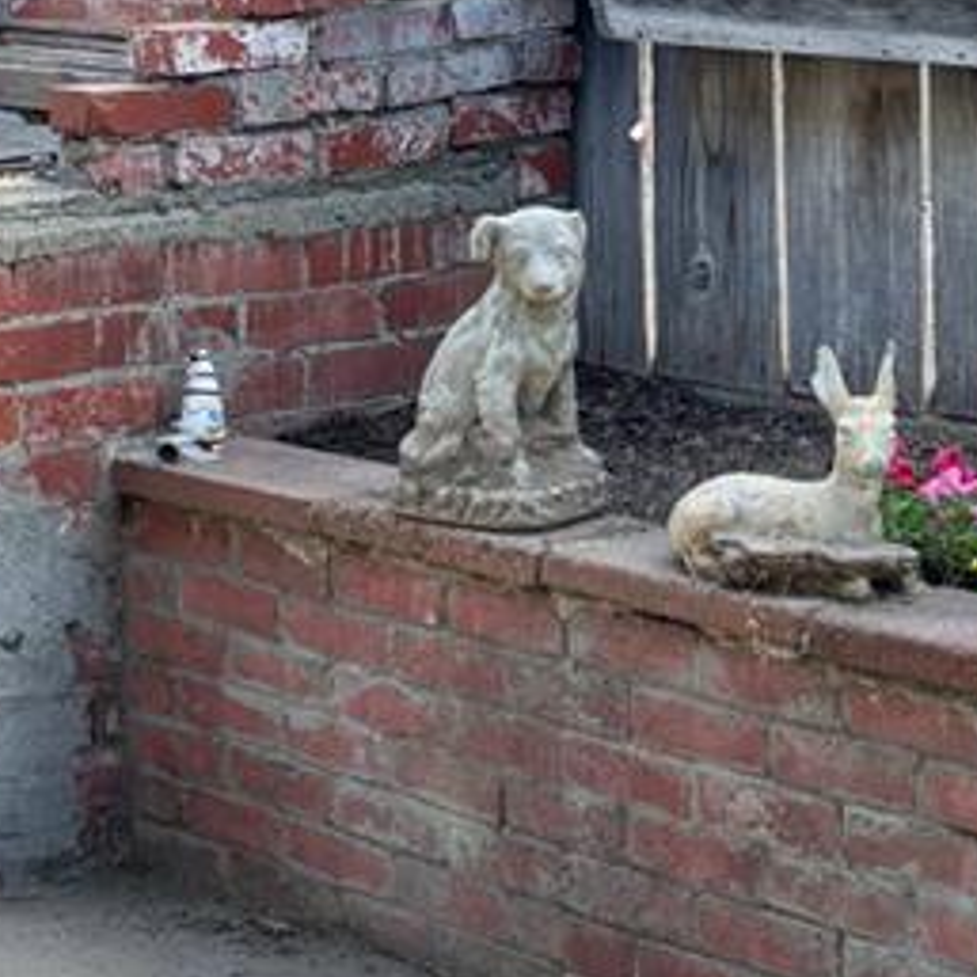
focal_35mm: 134
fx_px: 4279
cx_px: 679
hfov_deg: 13.0
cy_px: -25
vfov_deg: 12.8
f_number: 1.6
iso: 50
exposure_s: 1/365
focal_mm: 5.96
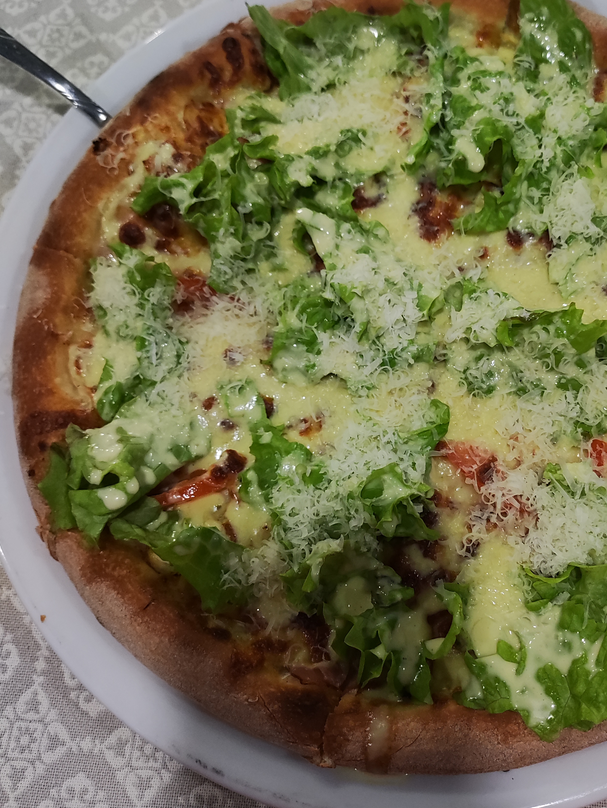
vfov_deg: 52.5
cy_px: 365
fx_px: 818
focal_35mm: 35
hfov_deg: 40.0
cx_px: 423
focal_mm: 4.71
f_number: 1.79
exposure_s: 1/50
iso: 742
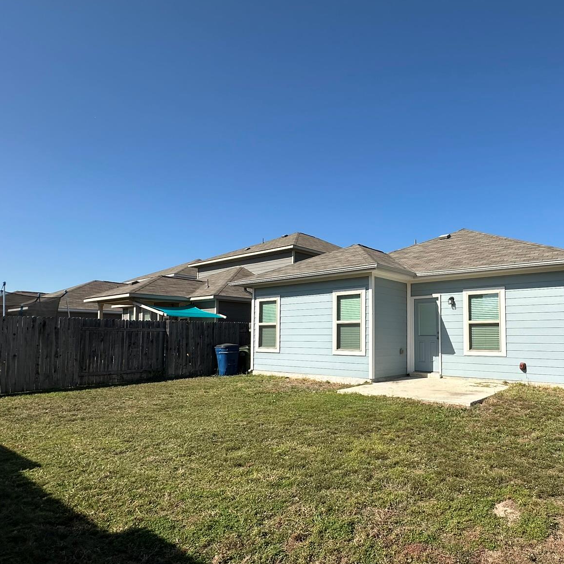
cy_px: 311
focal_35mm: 22
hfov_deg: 67.7
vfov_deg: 69.4
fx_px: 406
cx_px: 375
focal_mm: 2.22
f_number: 2.2
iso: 50
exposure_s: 1/2817
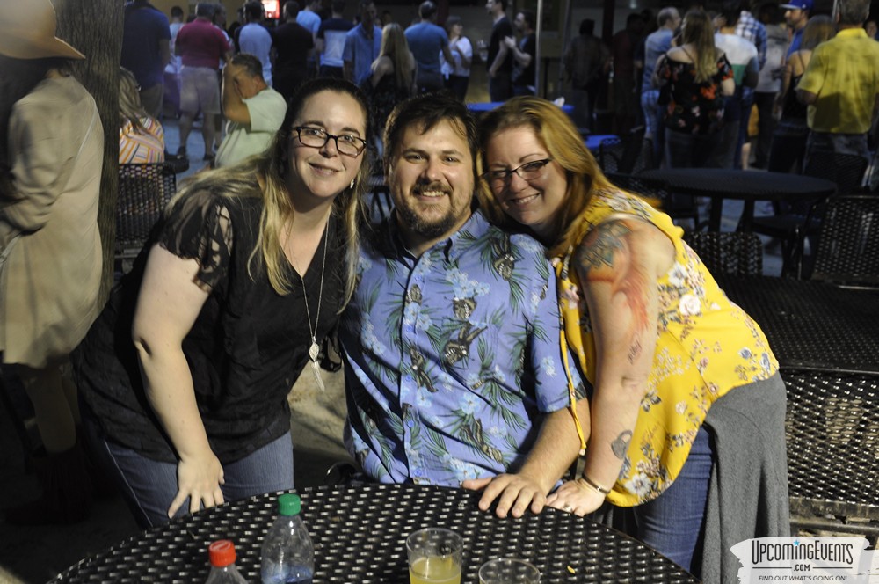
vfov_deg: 29.8
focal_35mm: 45
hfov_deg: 43.7
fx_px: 1097
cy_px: 292
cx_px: 440
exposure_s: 1/15
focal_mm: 30
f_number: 4.2
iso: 400
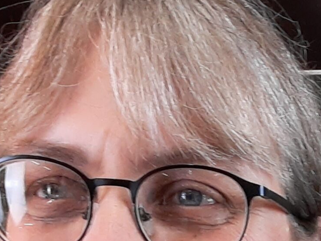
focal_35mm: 111
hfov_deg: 16.5
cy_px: 394
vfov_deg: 12.5
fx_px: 1030
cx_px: 448
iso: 160
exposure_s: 1/50
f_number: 2
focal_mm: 2.66
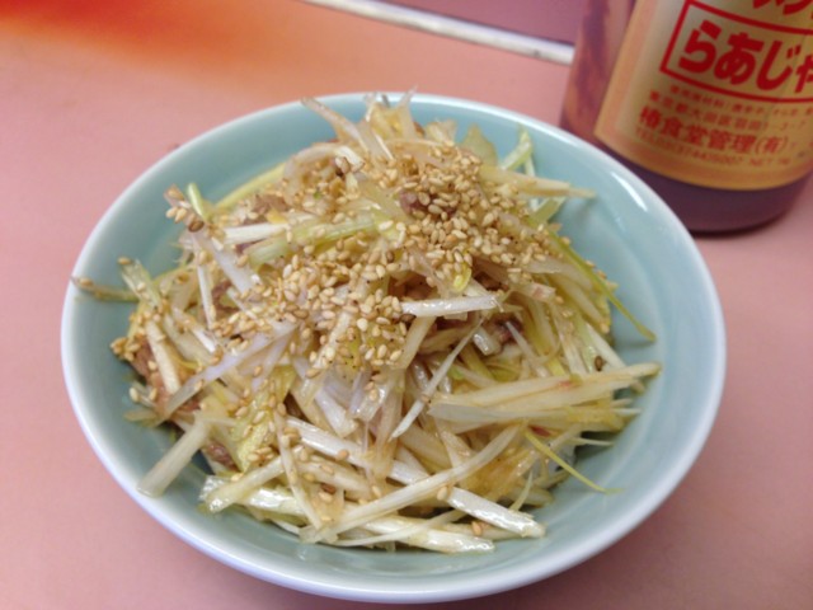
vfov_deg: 42.9
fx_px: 775
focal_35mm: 33
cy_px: 305
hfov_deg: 55.4
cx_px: 406
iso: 64
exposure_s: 1/33
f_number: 2.4
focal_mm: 4.13
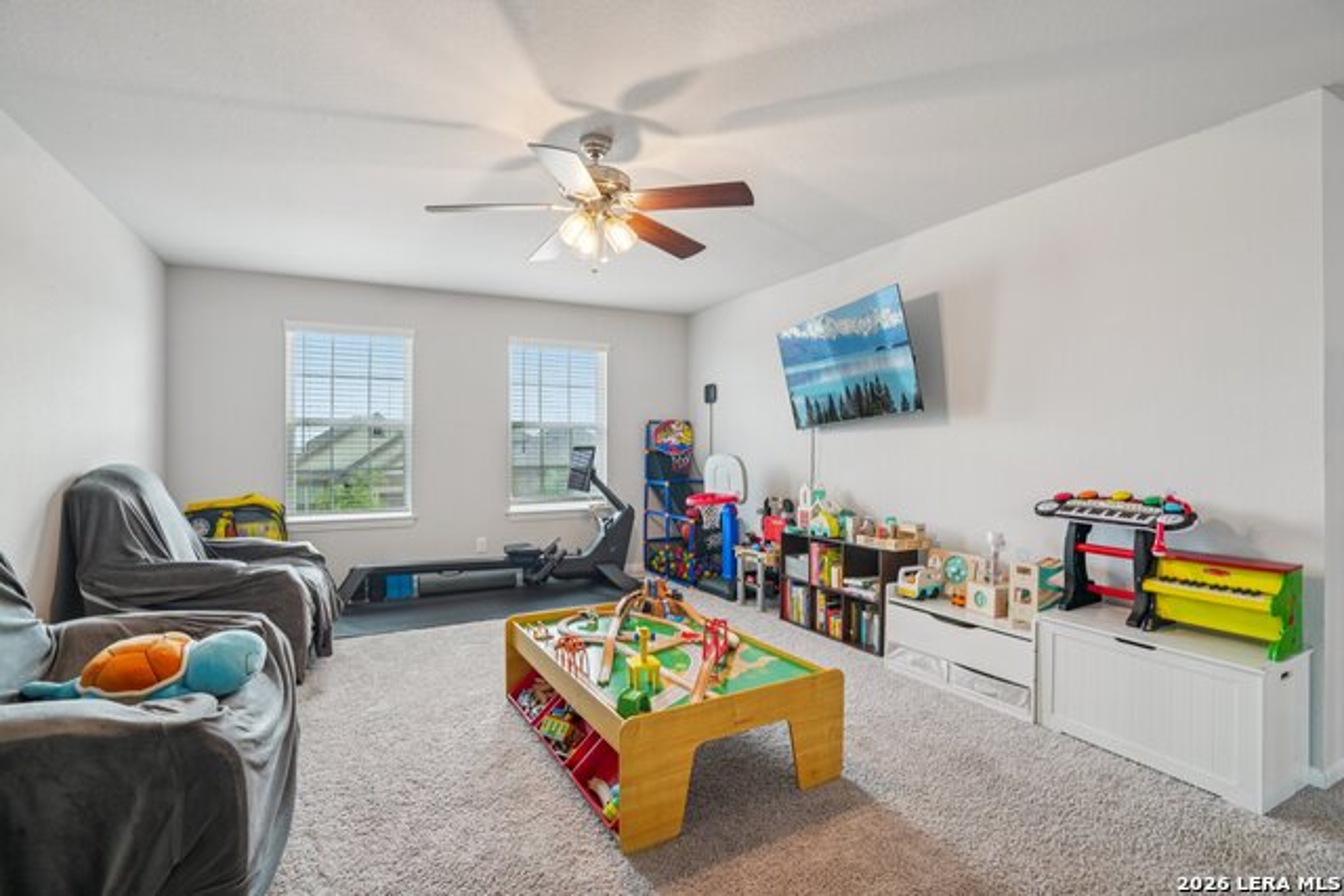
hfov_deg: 96.7
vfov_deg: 73.8
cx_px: 672
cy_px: 448
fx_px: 597
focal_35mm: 16
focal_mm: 16
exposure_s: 1/15
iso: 400
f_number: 8
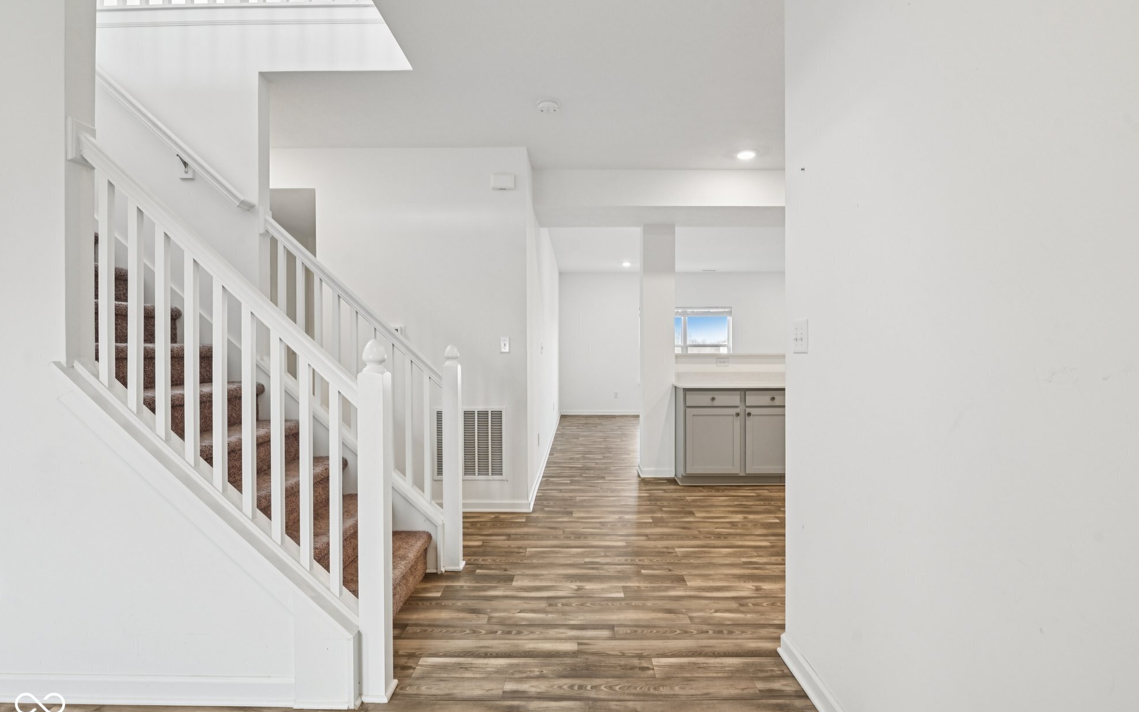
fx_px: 528
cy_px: 349
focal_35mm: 17
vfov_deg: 68.0
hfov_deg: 94.3
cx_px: 583
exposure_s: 1/15
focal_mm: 16
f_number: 8
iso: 220
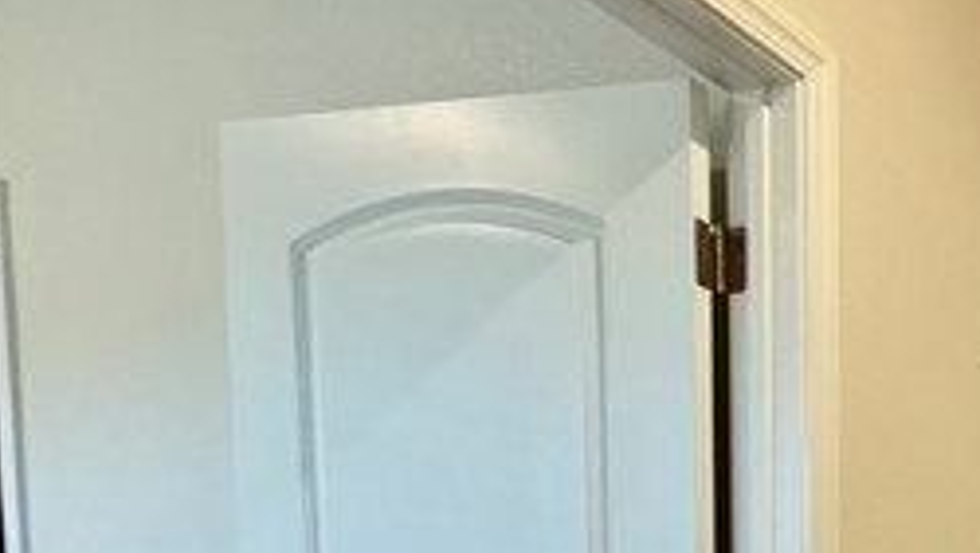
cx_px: 1227
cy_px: 655
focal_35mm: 39
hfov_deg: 36.7
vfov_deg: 27.1
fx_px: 1014
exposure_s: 1/60
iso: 500
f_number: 2.2
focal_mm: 2.22
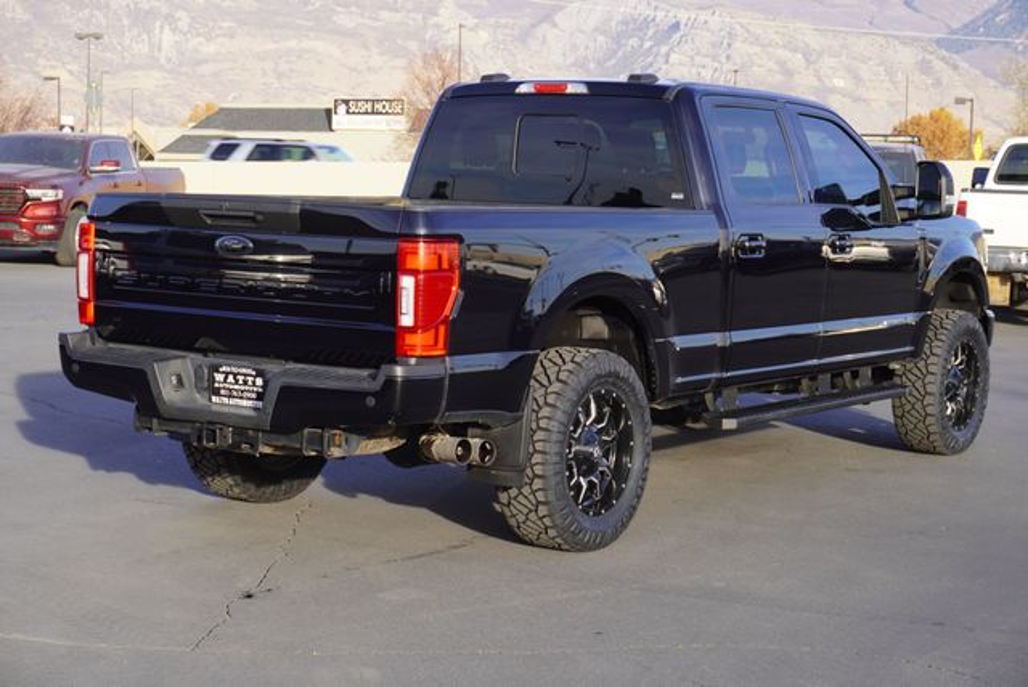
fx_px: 1929
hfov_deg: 29.8
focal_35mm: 68
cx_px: 514
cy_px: 344
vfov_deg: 20.2
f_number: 7.1
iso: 100
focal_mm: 45
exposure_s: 1/100
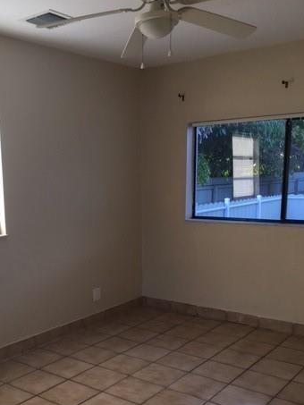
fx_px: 480
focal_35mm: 41
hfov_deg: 34.8
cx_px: 99
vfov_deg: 45.1
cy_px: 270
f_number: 2.2
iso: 32
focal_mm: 4.15
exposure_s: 1/40
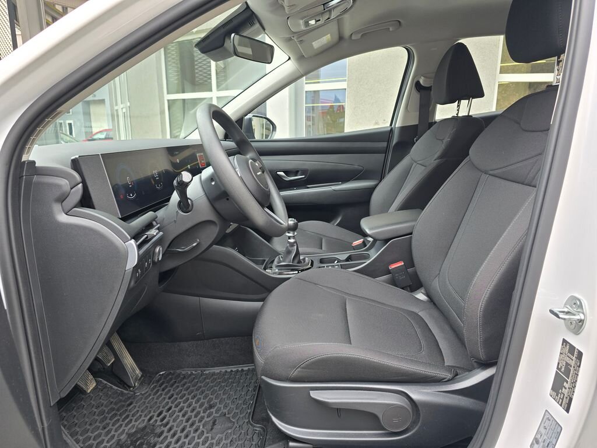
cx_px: 298
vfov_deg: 58.9
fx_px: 397
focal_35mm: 23
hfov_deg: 73.9
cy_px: 224
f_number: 1.7
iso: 80
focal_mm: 6.3
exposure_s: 1/180
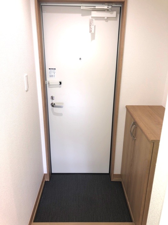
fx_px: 181
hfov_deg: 49.7
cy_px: 112
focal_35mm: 28
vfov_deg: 63.4
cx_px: 84
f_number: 1.8
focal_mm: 3.99
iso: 20
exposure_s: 1/20
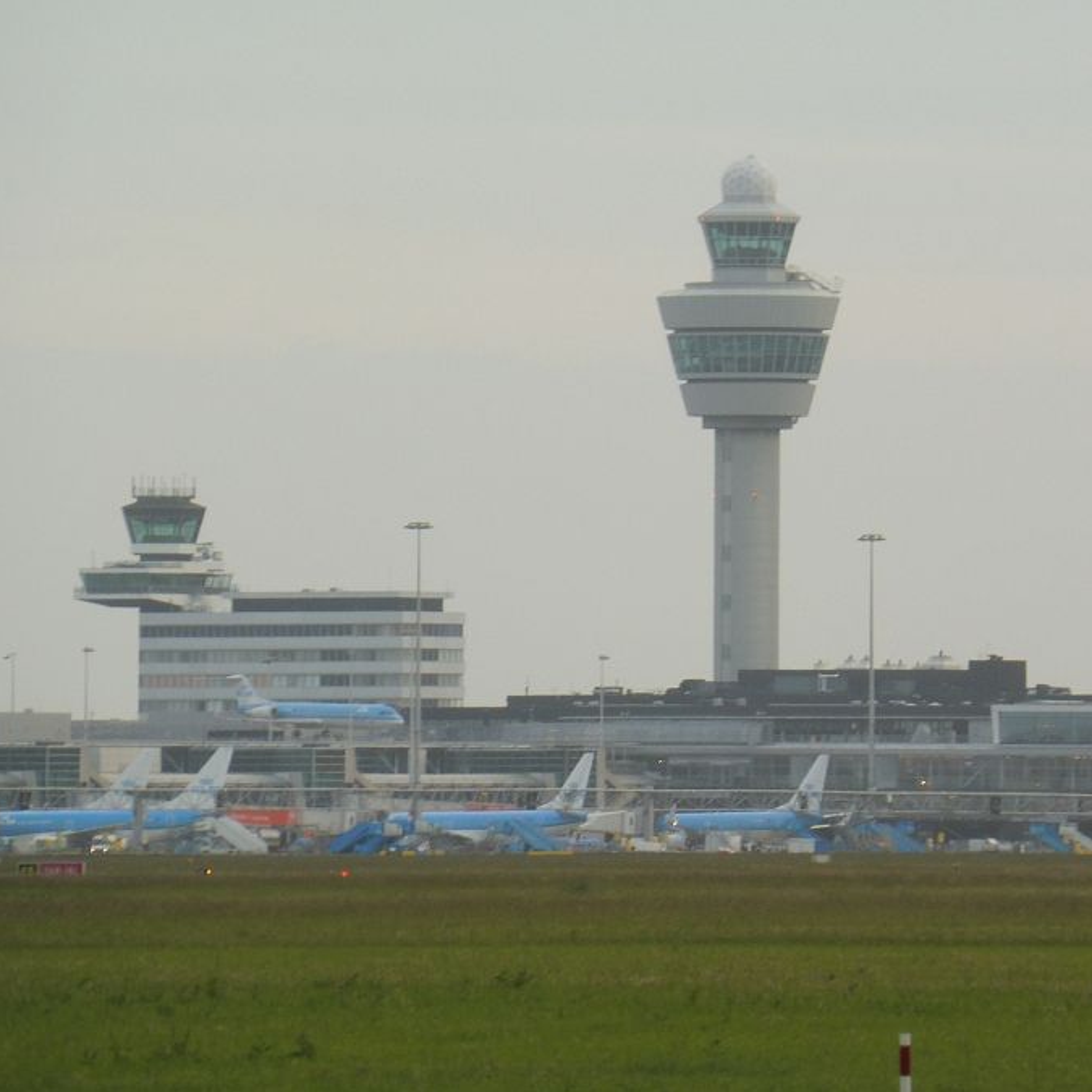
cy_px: 565
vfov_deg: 3.4
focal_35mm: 517
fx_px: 18452
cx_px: 692
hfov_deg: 3.4
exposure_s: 1/100
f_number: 6.3
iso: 125
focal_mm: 68.9
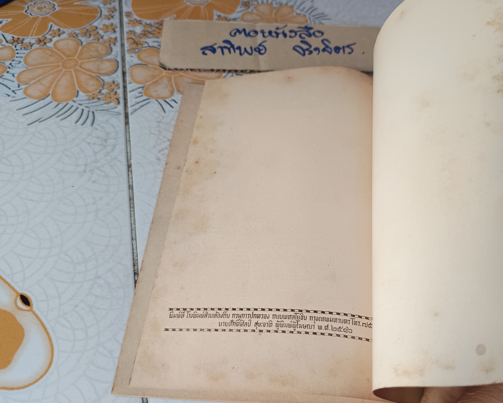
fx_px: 432
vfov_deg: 50.0
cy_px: 200
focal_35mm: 29
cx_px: 291
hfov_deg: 60.1
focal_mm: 5.31
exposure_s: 1/50
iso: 256
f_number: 1.7
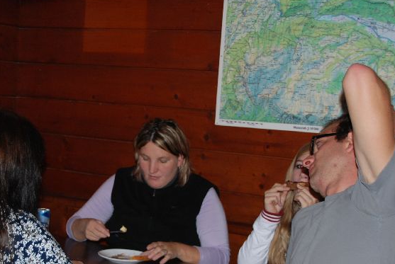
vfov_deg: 17.0
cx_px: 133
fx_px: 878
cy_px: 201
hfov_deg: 25.2
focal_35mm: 80
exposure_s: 1/60
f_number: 4.2
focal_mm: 29
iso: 200
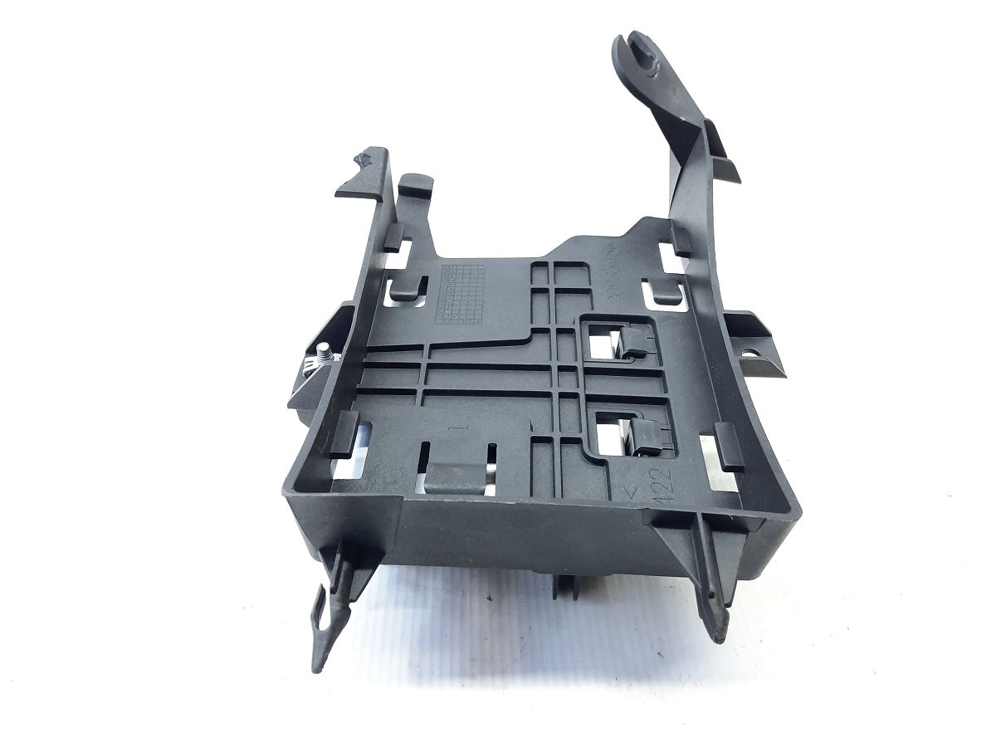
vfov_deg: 54.9
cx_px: 498
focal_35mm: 25
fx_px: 719
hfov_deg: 69.4
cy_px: 374
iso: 200
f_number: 2
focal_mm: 4.6
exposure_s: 1/50
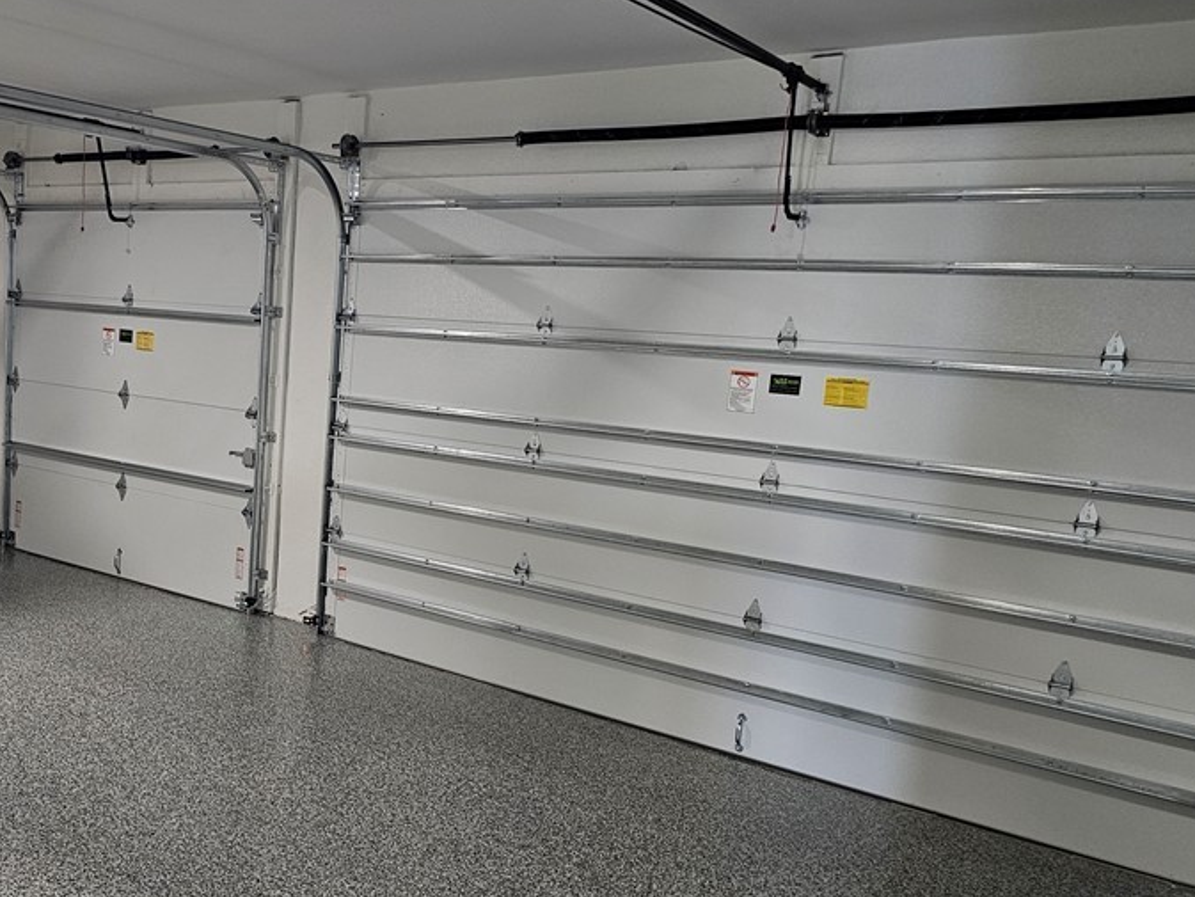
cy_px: 515
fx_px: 1208
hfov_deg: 51.0
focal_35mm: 35
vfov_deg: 40.6
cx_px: 339
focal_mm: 6.3
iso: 640
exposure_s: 1/30
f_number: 1.7
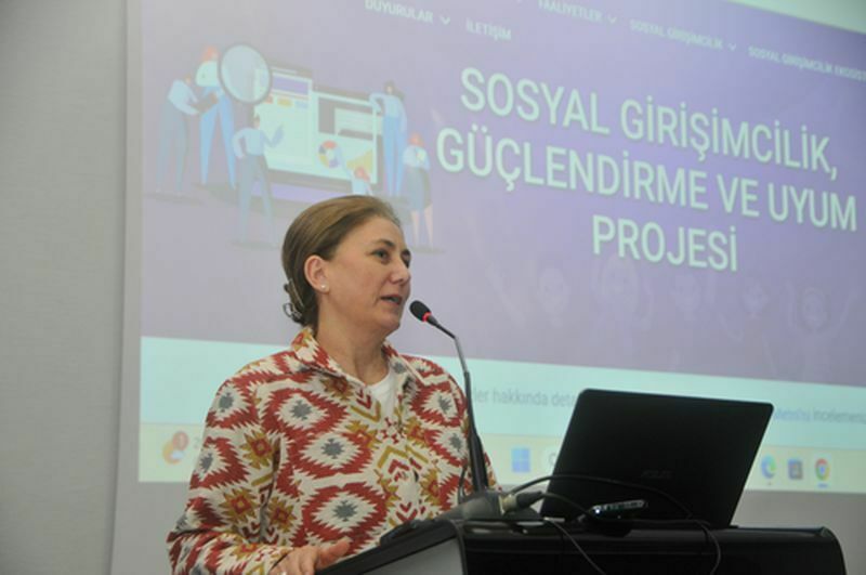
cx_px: 433
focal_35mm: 63
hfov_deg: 31.9
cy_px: 288
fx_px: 1513
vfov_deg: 21.5
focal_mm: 42
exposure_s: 1/60
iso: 640
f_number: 3.5
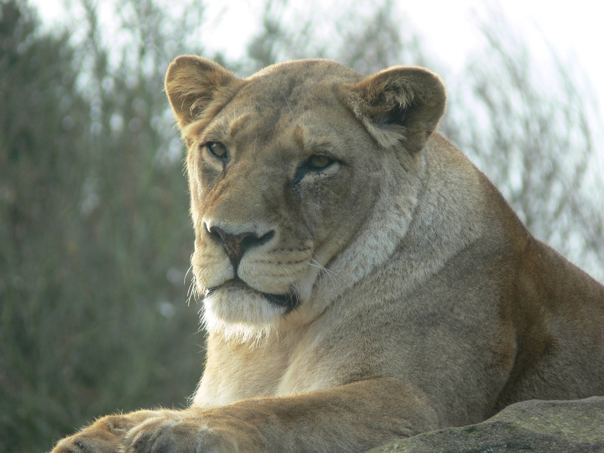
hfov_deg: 4.7
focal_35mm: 420
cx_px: 302
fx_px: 7328
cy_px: 226
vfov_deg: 3.5
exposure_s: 1/100
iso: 80
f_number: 4
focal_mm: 88.8
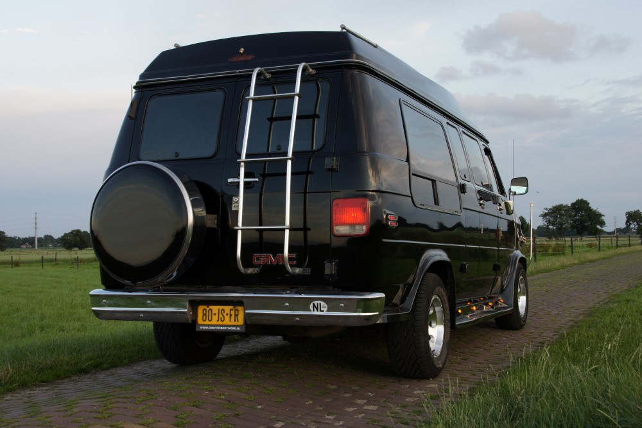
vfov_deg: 31.9
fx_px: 749
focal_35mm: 42
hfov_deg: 46.4
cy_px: 214
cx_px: 321
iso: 200
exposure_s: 1/60
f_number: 7.1
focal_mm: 28
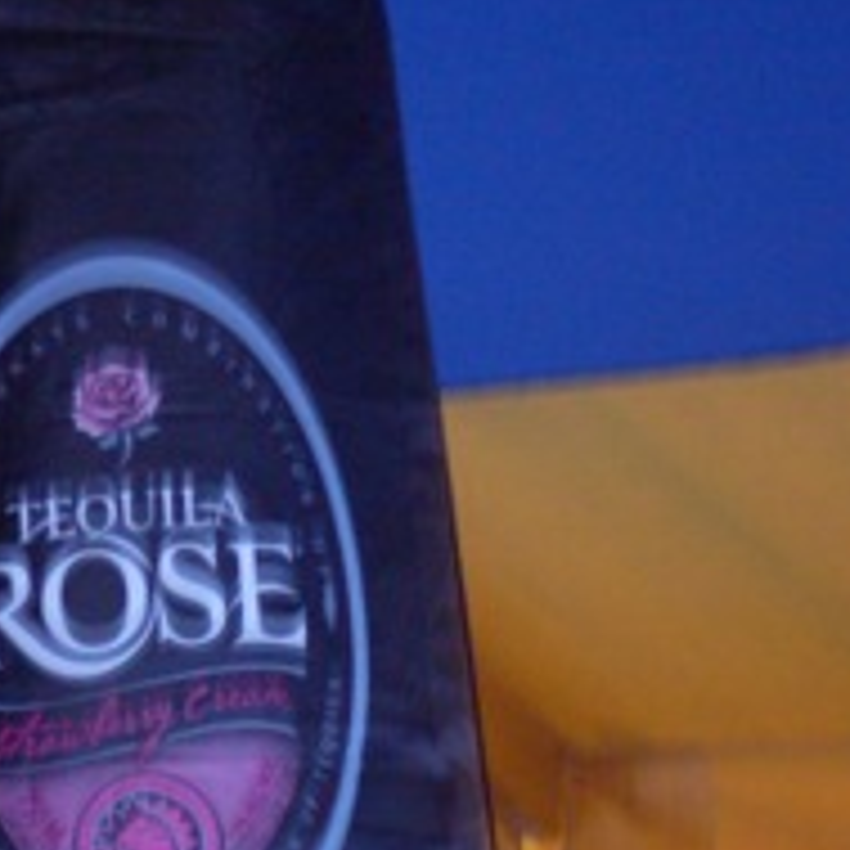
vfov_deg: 7.3
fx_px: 6640
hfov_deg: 7.3
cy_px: 747
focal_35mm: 239
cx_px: 288
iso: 240
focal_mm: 18.9
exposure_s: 1/60
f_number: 5.2
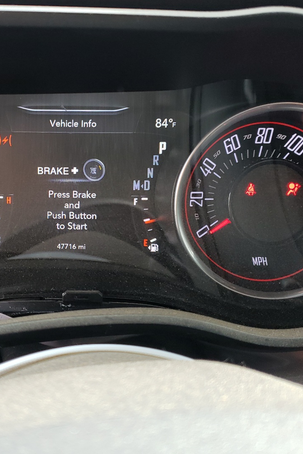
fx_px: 505
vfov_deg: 48.4
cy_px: 203
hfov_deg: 32.6
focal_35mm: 40
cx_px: 69
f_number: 1.5
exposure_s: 1/120
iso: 67
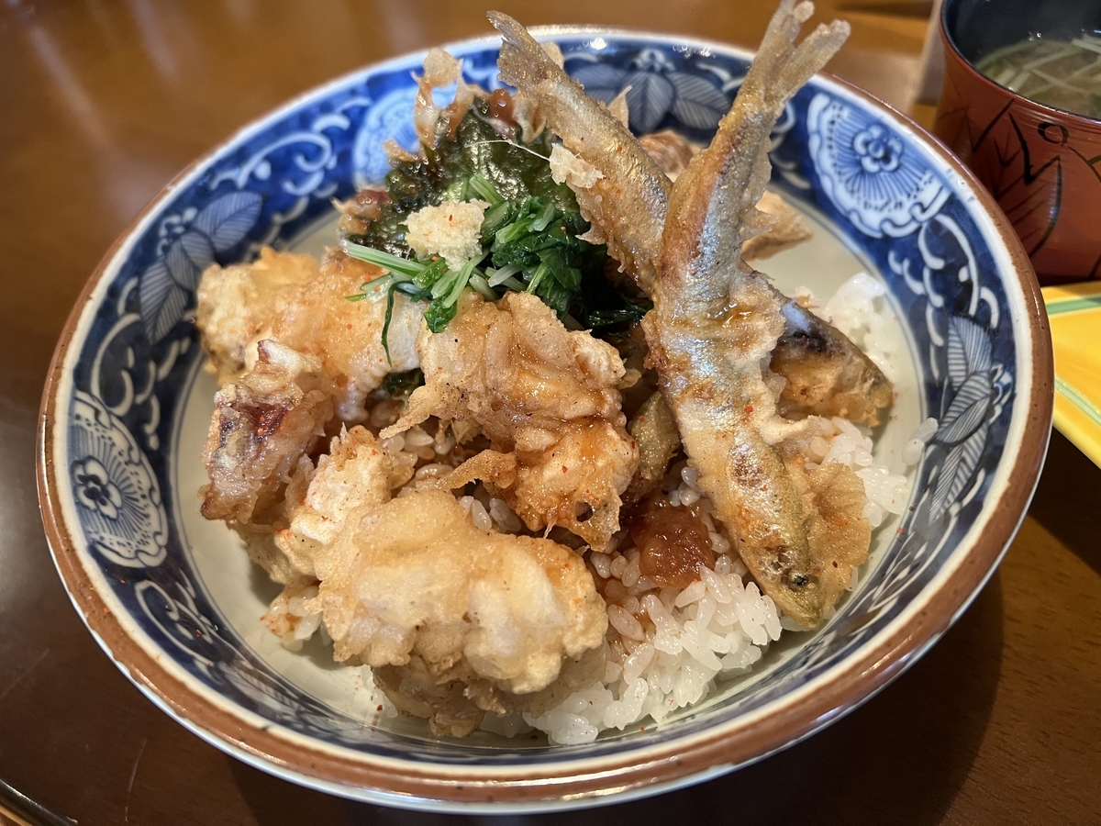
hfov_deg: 67.3
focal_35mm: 26
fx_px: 827
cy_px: 413
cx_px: 550
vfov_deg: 53.1
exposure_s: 1/60
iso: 500
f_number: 1.5
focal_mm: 5.7
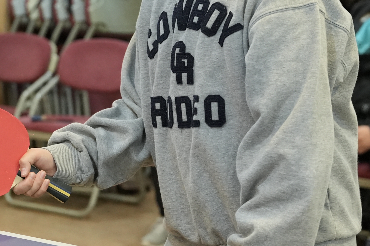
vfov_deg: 10.4
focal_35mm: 131
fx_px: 1346
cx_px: 45
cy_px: 17
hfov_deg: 15.5
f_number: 2.8
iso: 3200
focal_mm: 43
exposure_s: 1/320
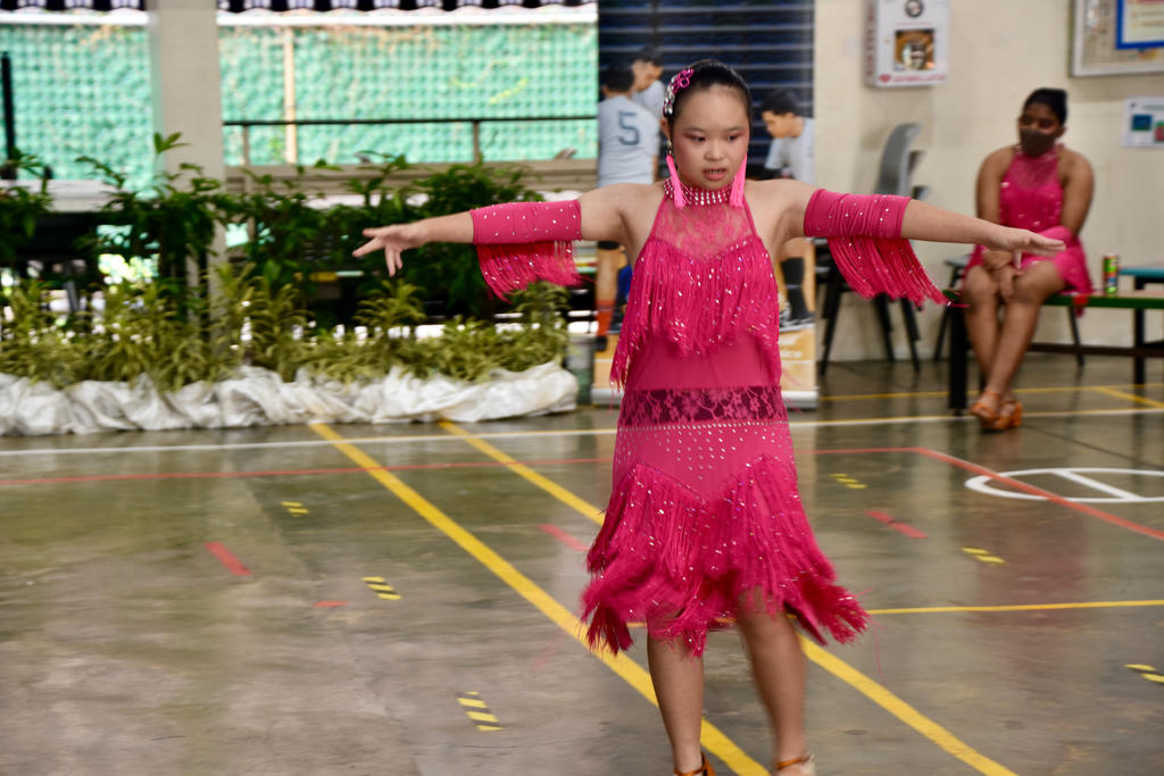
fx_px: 3395
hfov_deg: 19.5
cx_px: 582
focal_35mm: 105
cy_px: 388
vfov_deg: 13.0
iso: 320
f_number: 5
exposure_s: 1/60
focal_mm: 70
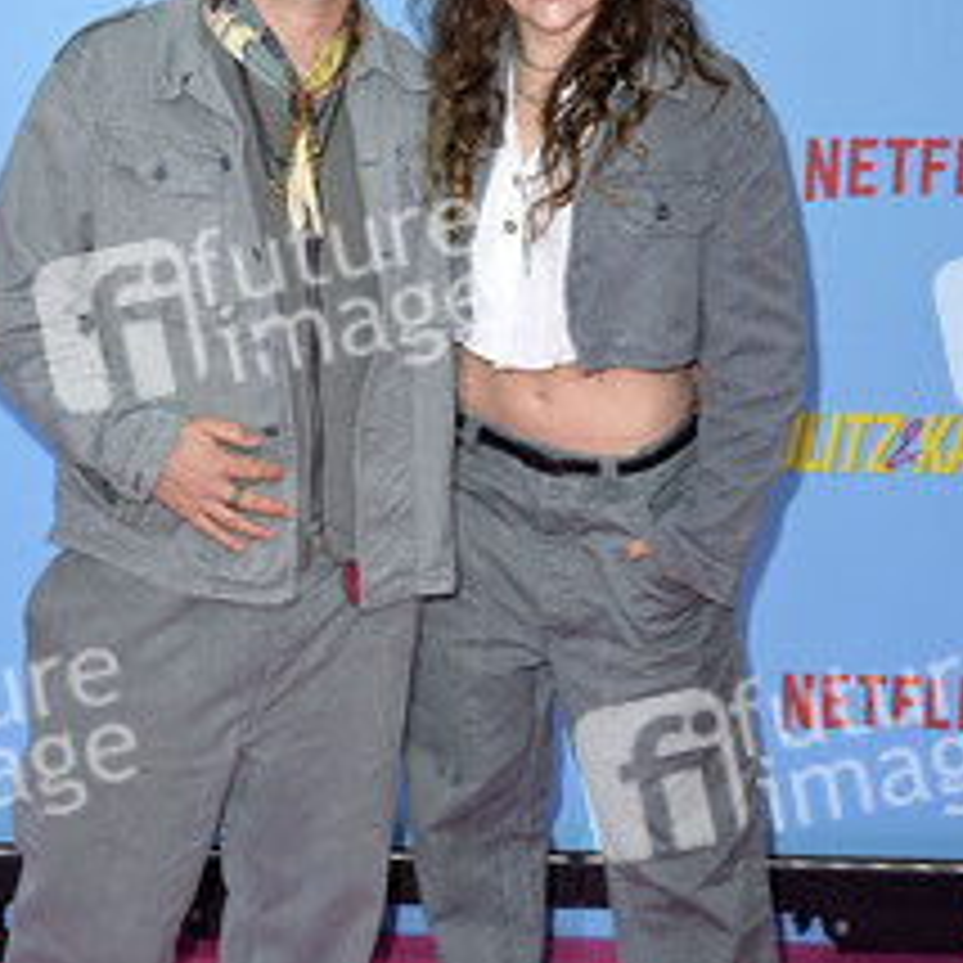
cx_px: 396
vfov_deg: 18.9
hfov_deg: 18.9
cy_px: 531
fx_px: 2896
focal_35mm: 92
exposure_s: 1/250
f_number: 6.3
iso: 640
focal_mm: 58
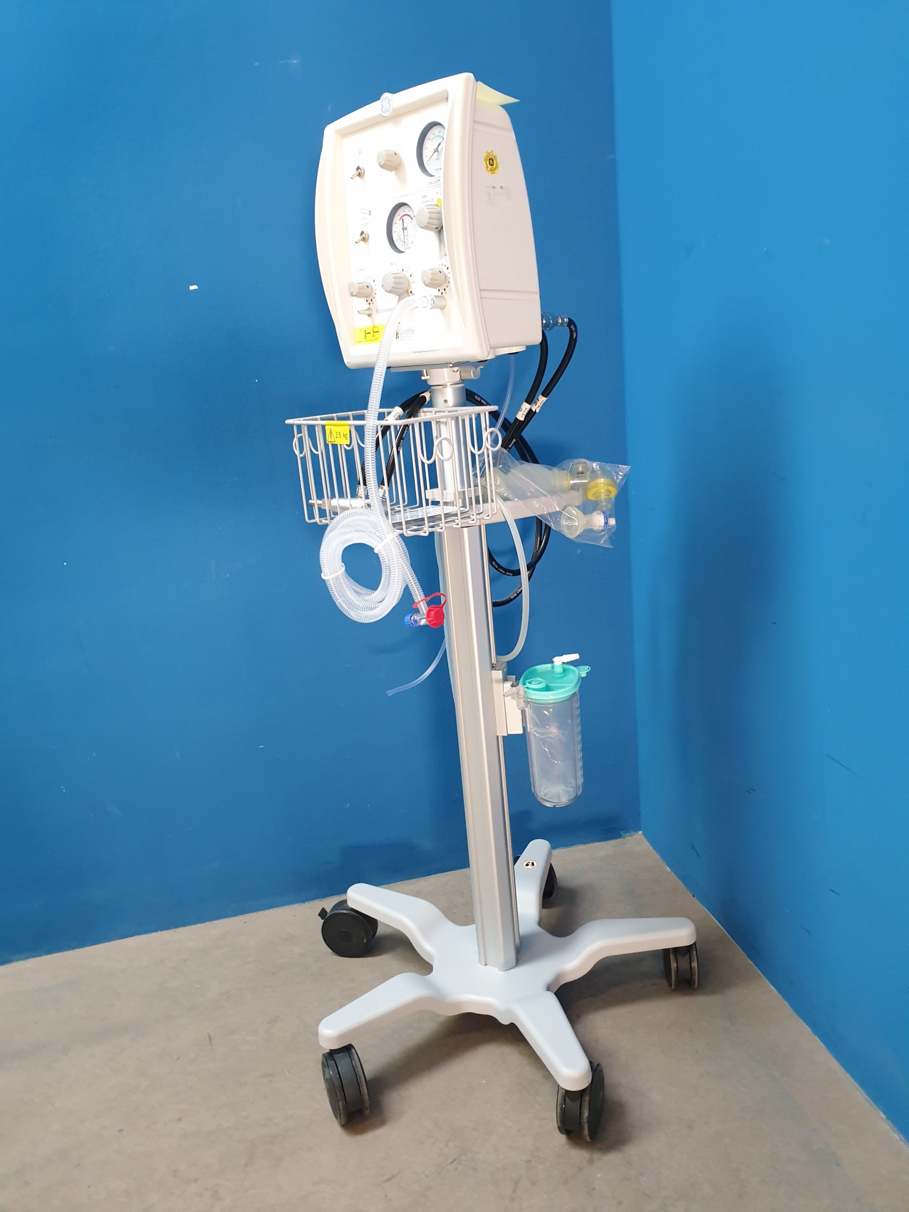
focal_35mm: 26
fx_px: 910
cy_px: 606
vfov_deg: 67.3
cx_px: 454
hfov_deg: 53.1
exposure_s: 1/50
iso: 320
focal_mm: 4.3
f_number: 2.4
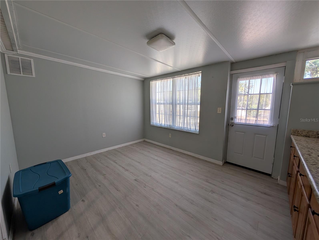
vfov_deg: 94.6
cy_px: 120
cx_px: 160
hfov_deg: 110.5
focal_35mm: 12
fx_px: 111
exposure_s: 1/265
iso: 53
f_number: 1.7
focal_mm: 2.02
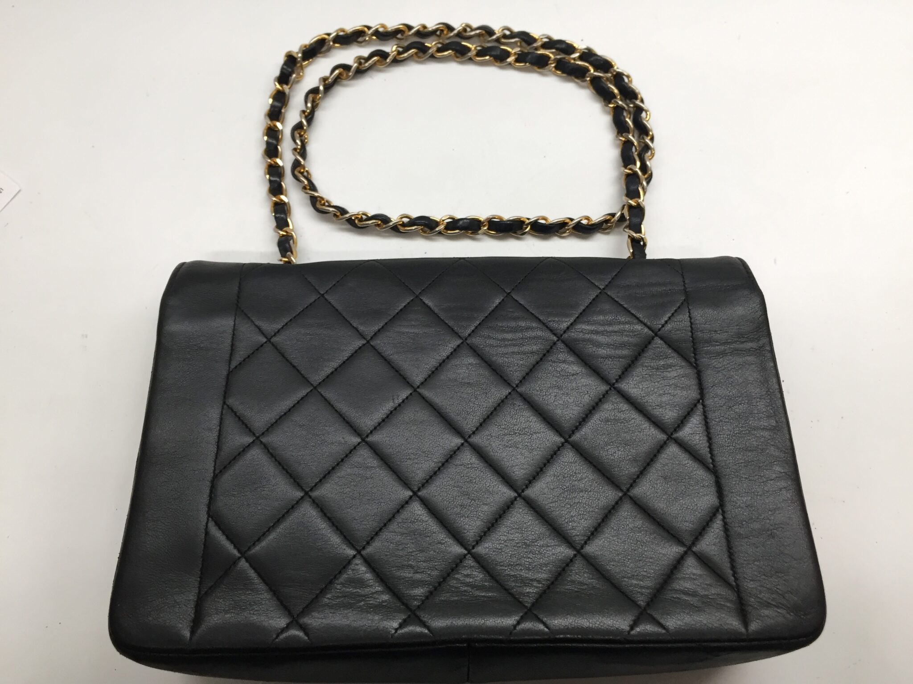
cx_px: 456
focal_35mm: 29
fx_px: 765
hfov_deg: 61.7
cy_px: 342
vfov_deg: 48.2
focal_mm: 4.15
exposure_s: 1/30
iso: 32
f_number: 2.2
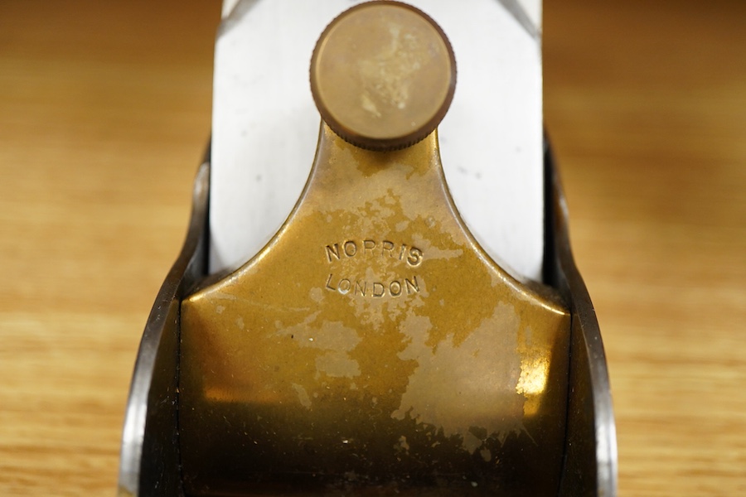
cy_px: 248
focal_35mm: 45
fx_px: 932
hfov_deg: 43.6
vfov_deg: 29.9
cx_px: 373
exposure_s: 1/125
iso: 1250
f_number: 3.5
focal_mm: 30
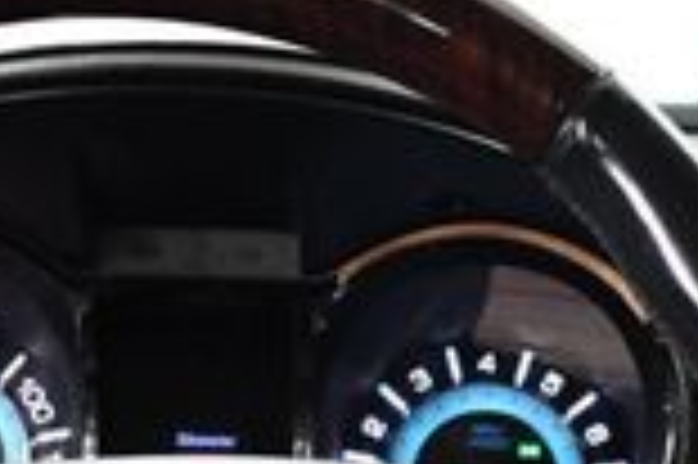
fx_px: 2886
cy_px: 694
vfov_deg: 9.0
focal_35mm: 149
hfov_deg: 13.7
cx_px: 549
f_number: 3.5
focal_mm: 18
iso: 3200
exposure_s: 1/100
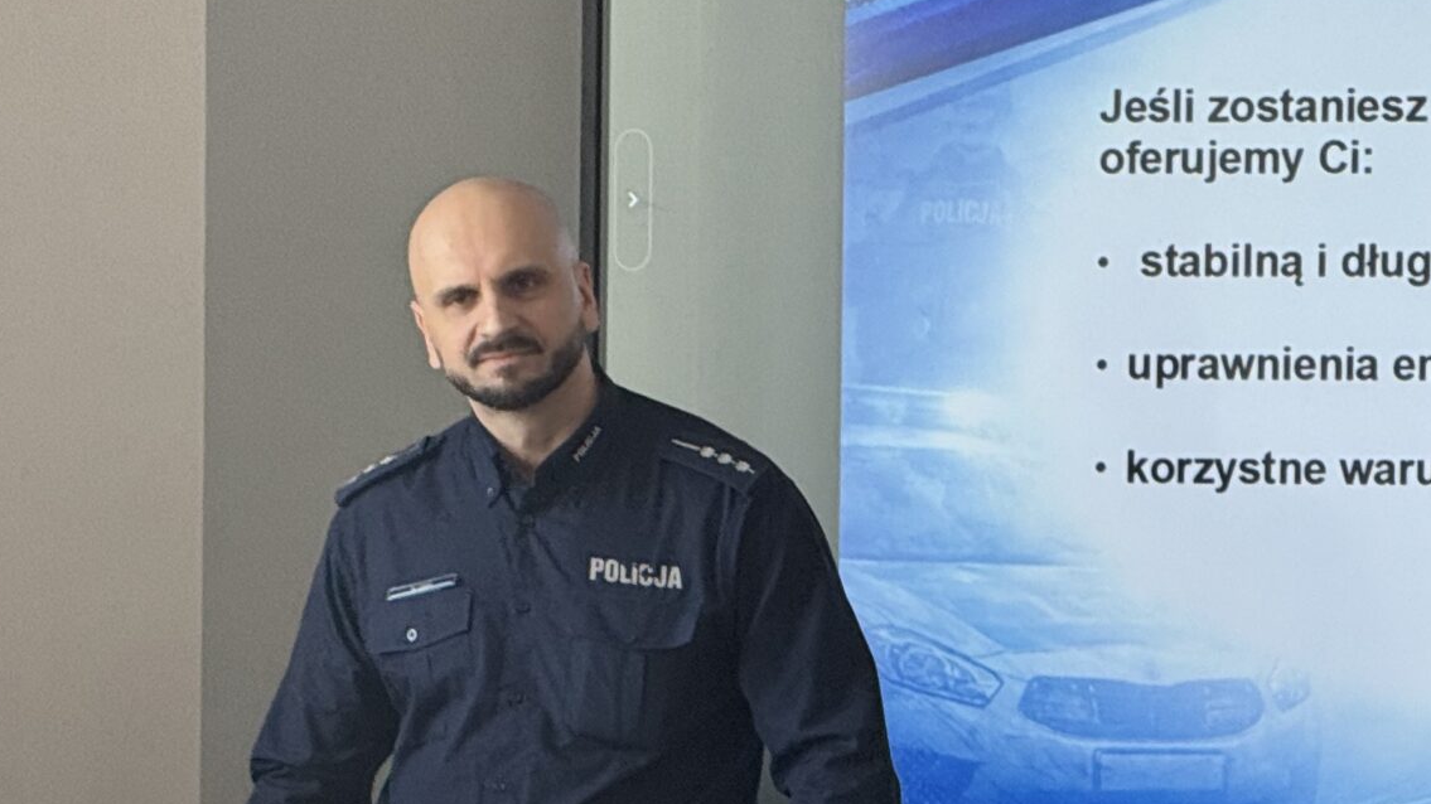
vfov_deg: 4.1
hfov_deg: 7.3
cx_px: 1171
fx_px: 11192
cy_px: 750
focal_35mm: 295
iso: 160
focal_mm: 15.66
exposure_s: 1/99
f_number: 2.8
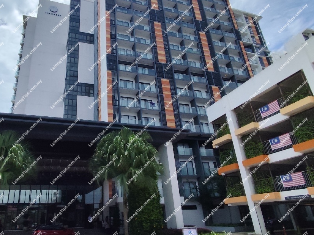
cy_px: 100
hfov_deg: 68.4
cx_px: 92
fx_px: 218
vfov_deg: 56.6
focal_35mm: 24
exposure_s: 1/5454
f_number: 2.2
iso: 50
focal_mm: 1.65
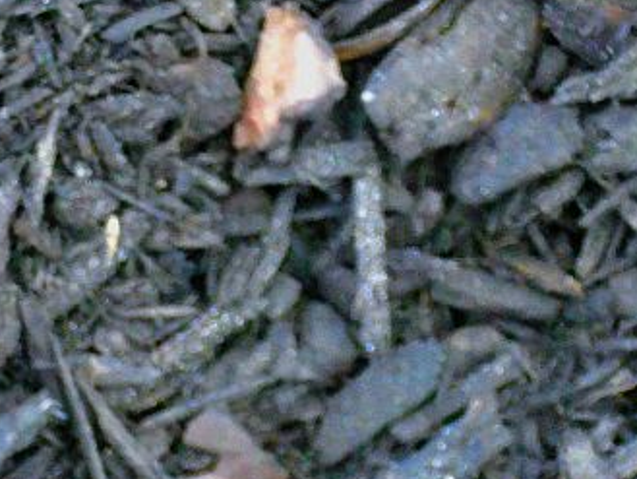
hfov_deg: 4.9
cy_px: 289
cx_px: 341
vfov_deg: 3.7
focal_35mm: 405
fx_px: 7455
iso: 640
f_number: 6.4
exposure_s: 1/200
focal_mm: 23
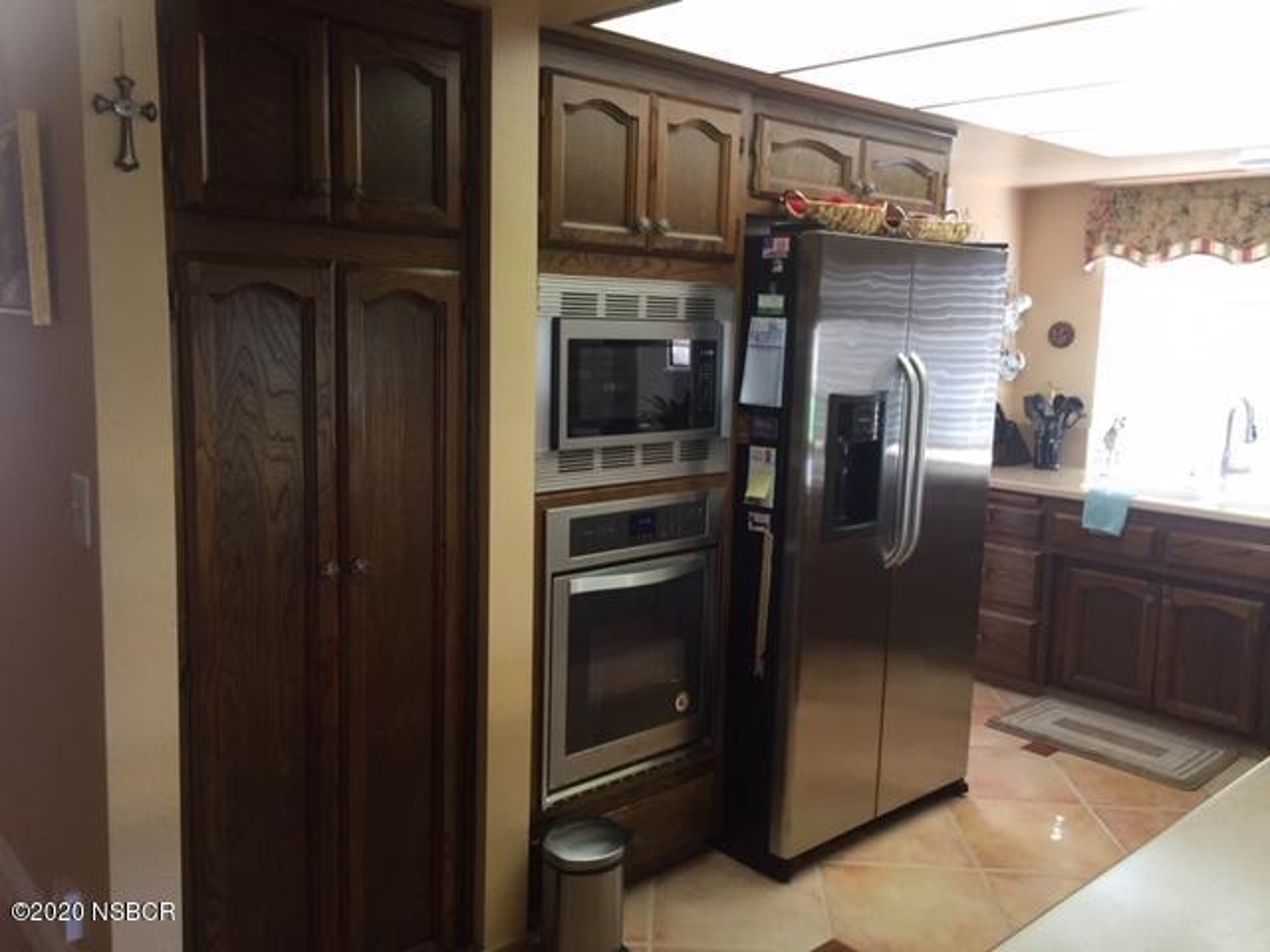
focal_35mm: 29
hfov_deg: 61.7
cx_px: 635
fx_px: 1064
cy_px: 476
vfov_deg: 48.2
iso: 100
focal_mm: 4.15
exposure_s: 1/30
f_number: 2.2
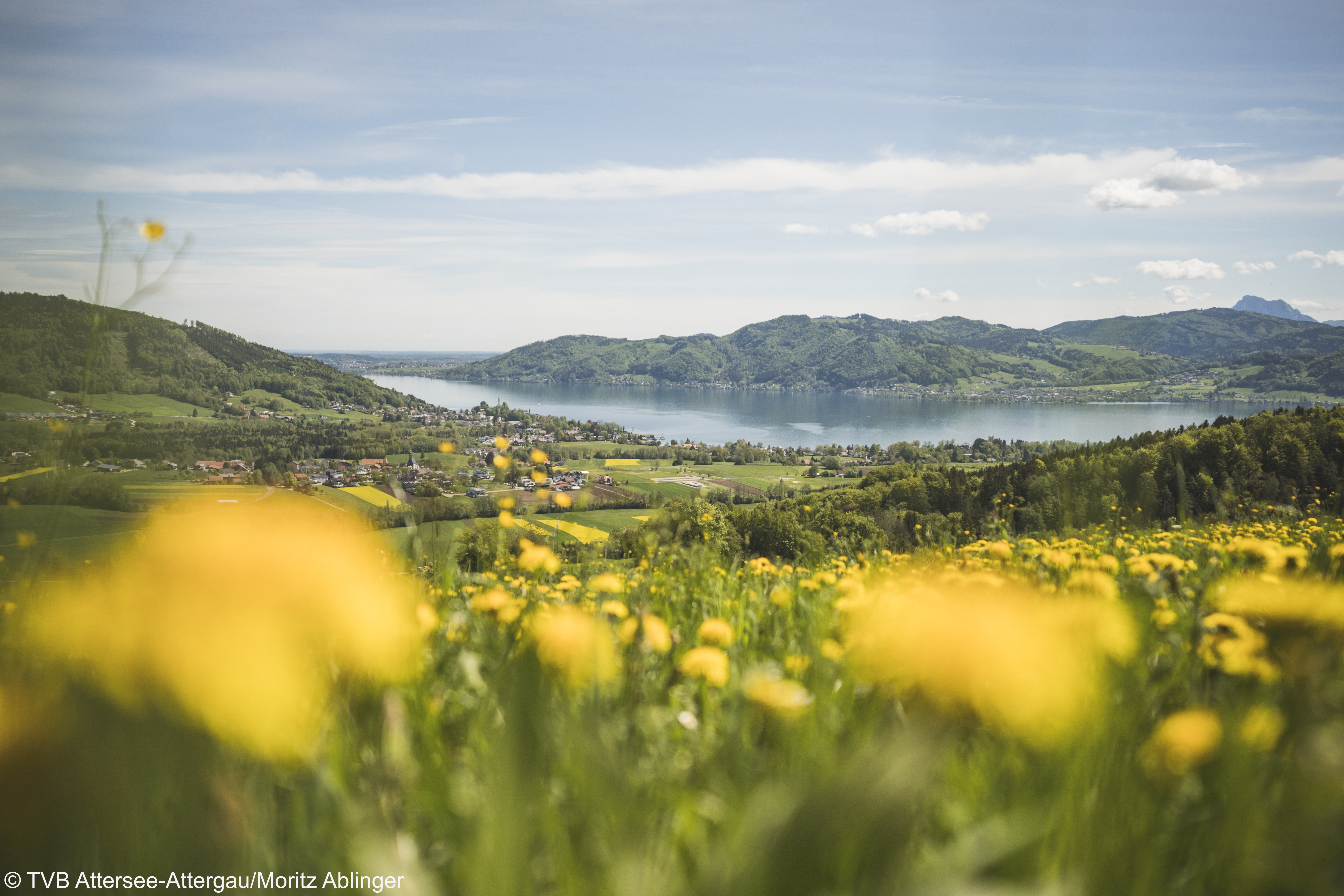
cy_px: 448
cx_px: 672
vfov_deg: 37.9
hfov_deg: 54.4
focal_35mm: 35
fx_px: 1307
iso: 320
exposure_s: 1/8000
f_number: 2.8
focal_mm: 35
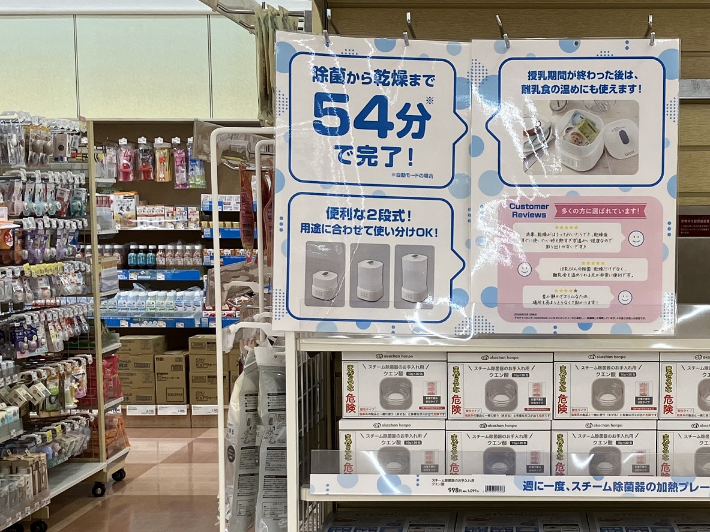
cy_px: 436
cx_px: 544
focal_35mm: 71
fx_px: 1456
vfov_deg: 20.5
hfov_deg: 27.0
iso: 40
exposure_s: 1/120
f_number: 1.8
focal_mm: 3.99
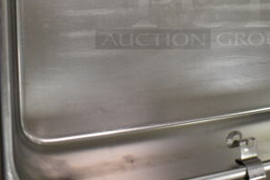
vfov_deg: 22.9
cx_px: 200
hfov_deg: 34.4
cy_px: 0
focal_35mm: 57
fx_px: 428
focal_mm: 18
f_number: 3.5
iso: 800
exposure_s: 1/125
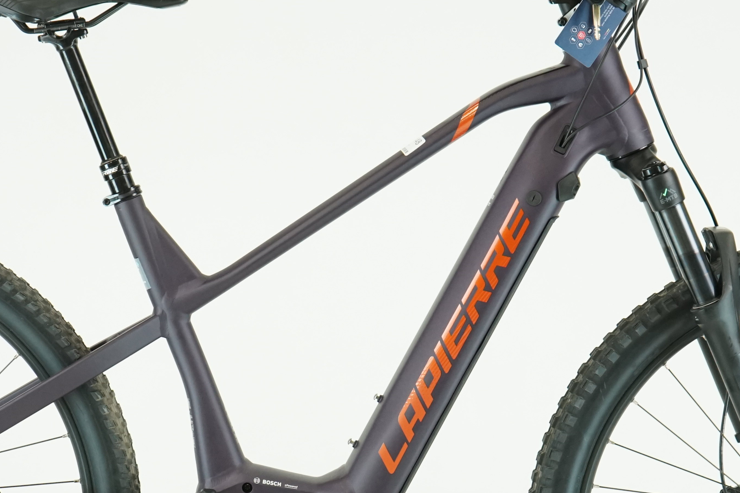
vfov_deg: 12.1
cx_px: 328
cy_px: 338
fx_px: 2322
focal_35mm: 113
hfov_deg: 18.1
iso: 1600
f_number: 5.6
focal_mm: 51
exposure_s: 1/200
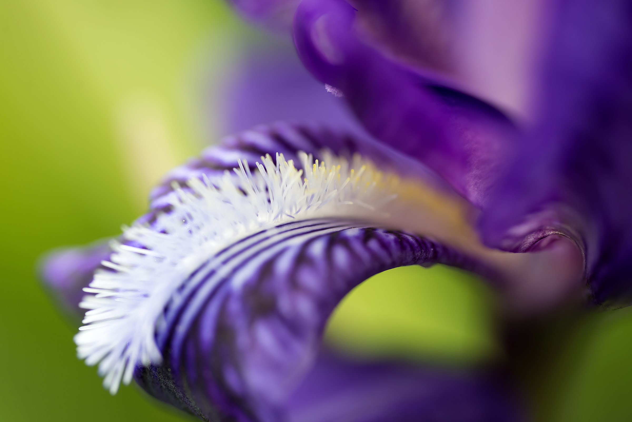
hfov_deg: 22.6
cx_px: 316
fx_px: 1580
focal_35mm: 90
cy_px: 211
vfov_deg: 15.2
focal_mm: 90
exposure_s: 1/200
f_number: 5
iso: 400
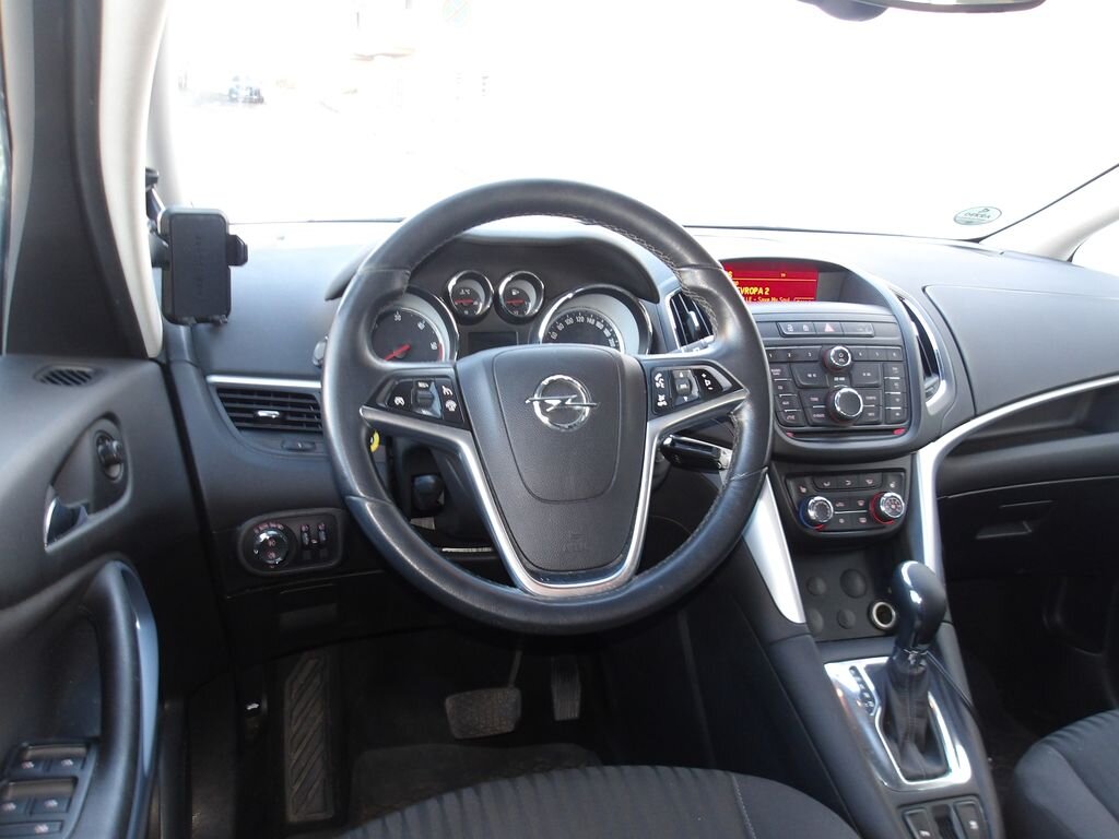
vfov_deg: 51.4
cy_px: 420
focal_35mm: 27
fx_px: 873
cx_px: 560
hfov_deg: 65.3
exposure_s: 1/26
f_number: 3
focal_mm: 4.9
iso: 200
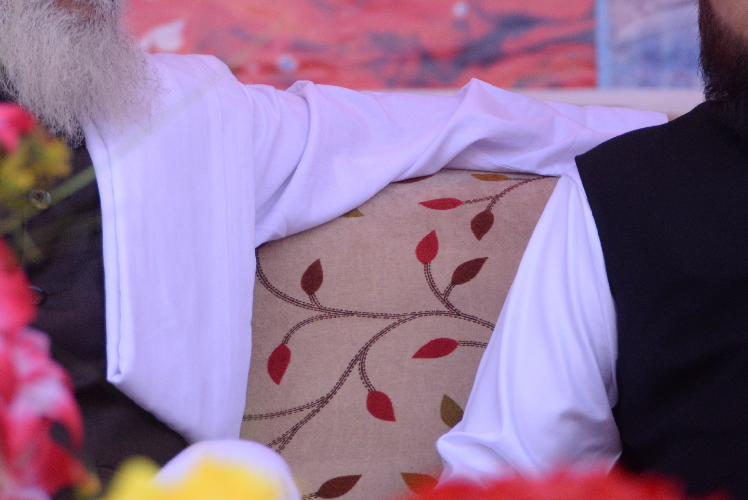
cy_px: 46
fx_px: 5113
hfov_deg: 8.4
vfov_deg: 5.6
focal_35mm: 246
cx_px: 320
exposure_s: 1/1250
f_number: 6.3
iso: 2000
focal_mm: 120
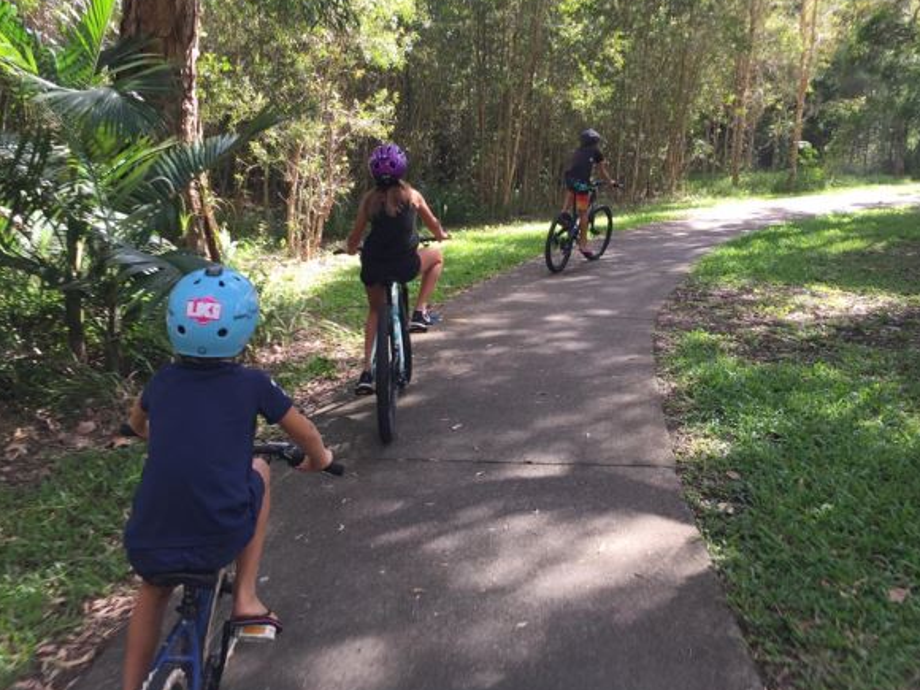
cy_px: 291
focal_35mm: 35
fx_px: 930
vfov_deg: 40.6
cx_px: 470
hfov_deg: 52.6
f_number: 2.2
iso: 32
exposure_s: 1/157
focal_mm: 4.15
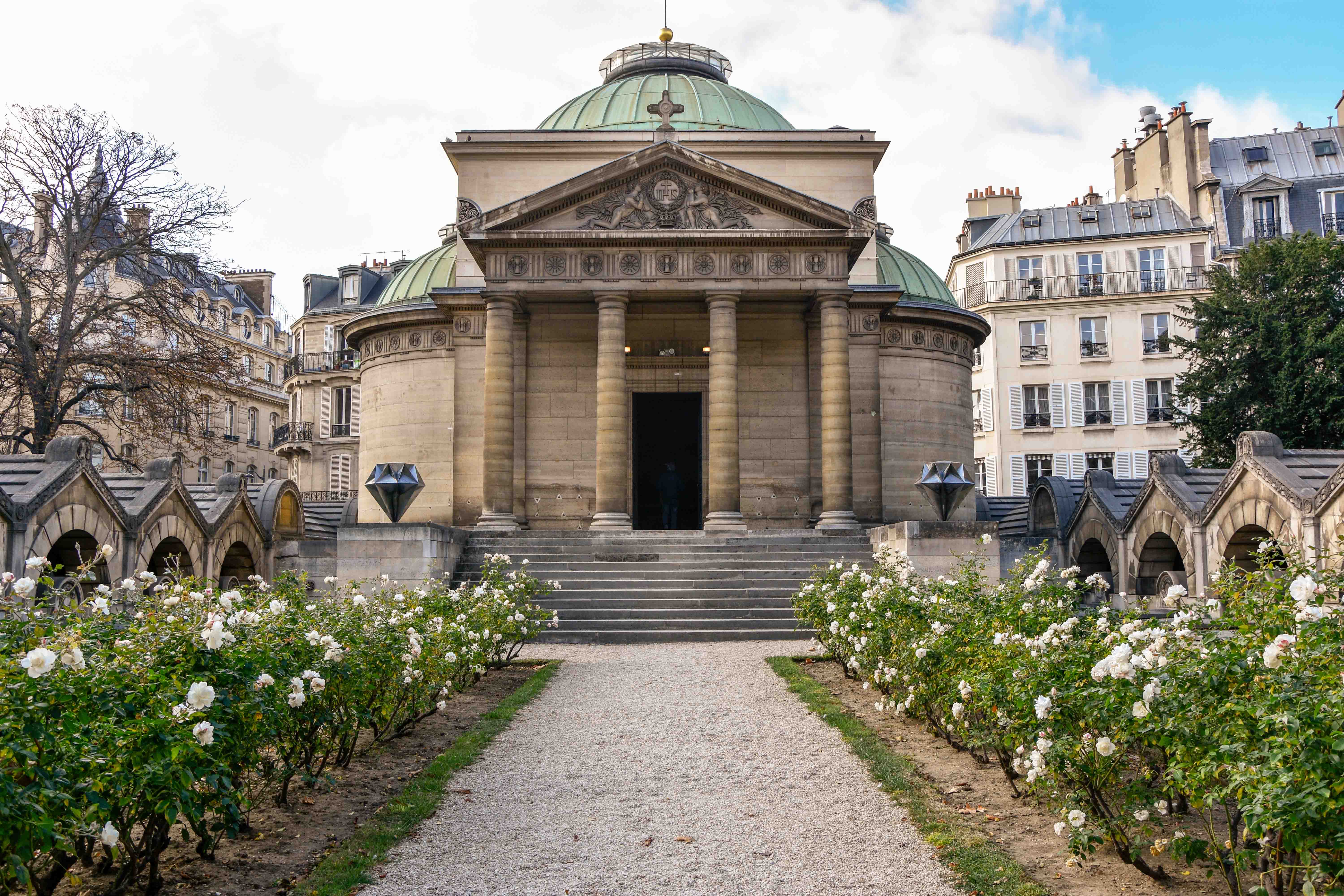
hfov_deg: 59.5
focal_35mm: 32
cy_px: 448
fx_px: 1176
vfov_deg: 41.7
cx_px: 672
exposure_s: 1/125
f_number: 8
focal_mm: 21
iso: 125
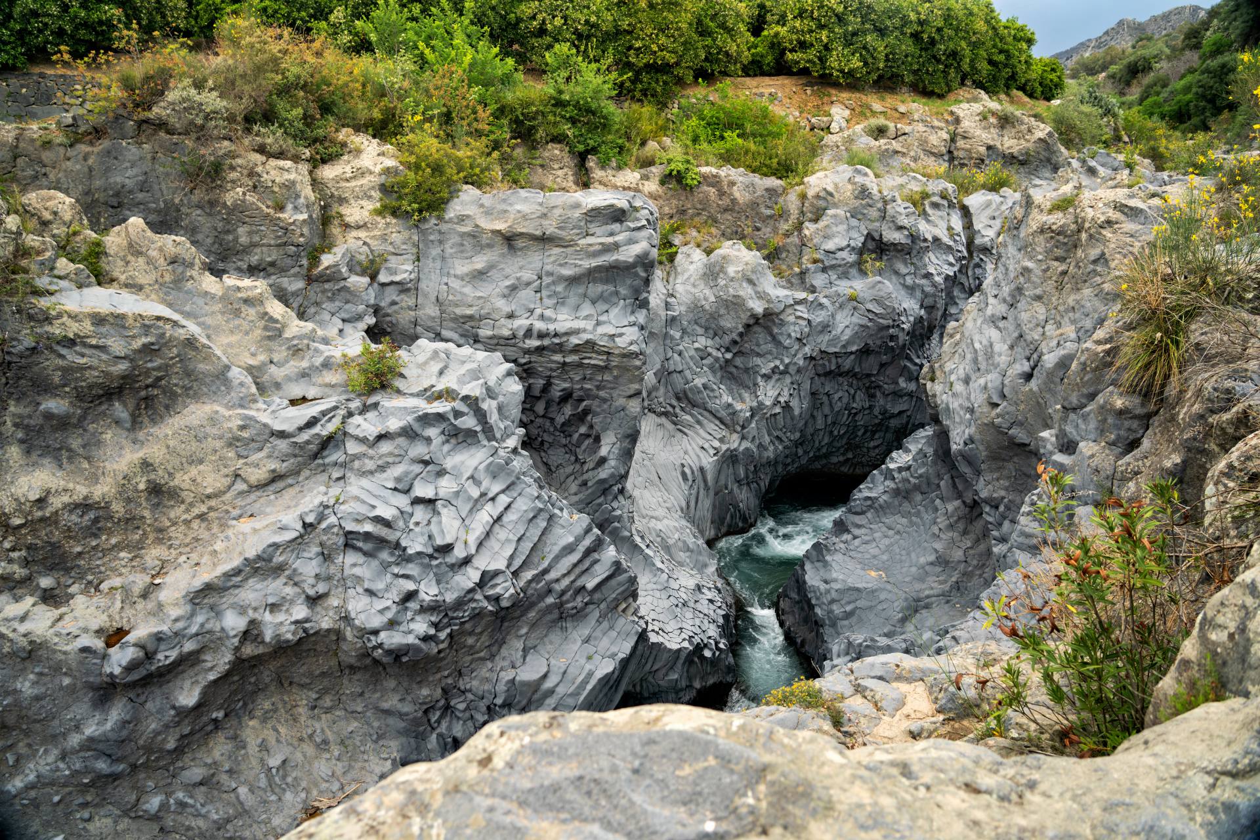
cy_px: 420
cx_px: 630
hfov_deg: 73.7
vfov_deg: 53.1
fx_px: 840
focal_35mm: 24
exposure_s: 1/160
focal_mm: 24
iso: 320
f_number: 4
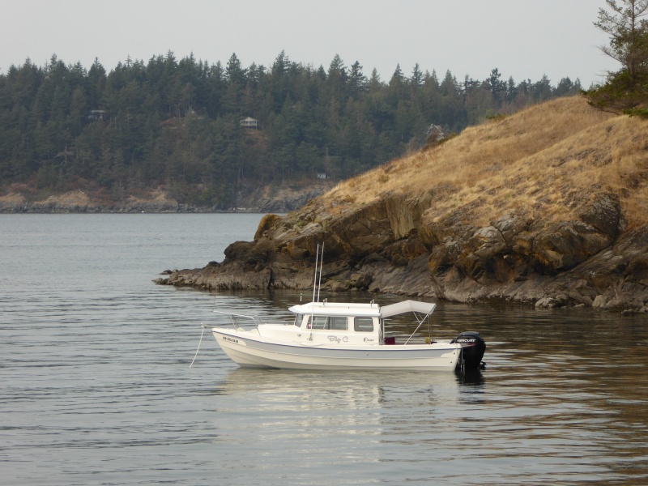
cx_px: 324
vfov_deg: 8.8
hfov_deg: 11.8
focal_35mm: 168
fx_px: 3145
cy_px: 243
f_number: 5.4
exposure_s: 1/320
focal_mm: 27.1
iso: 100
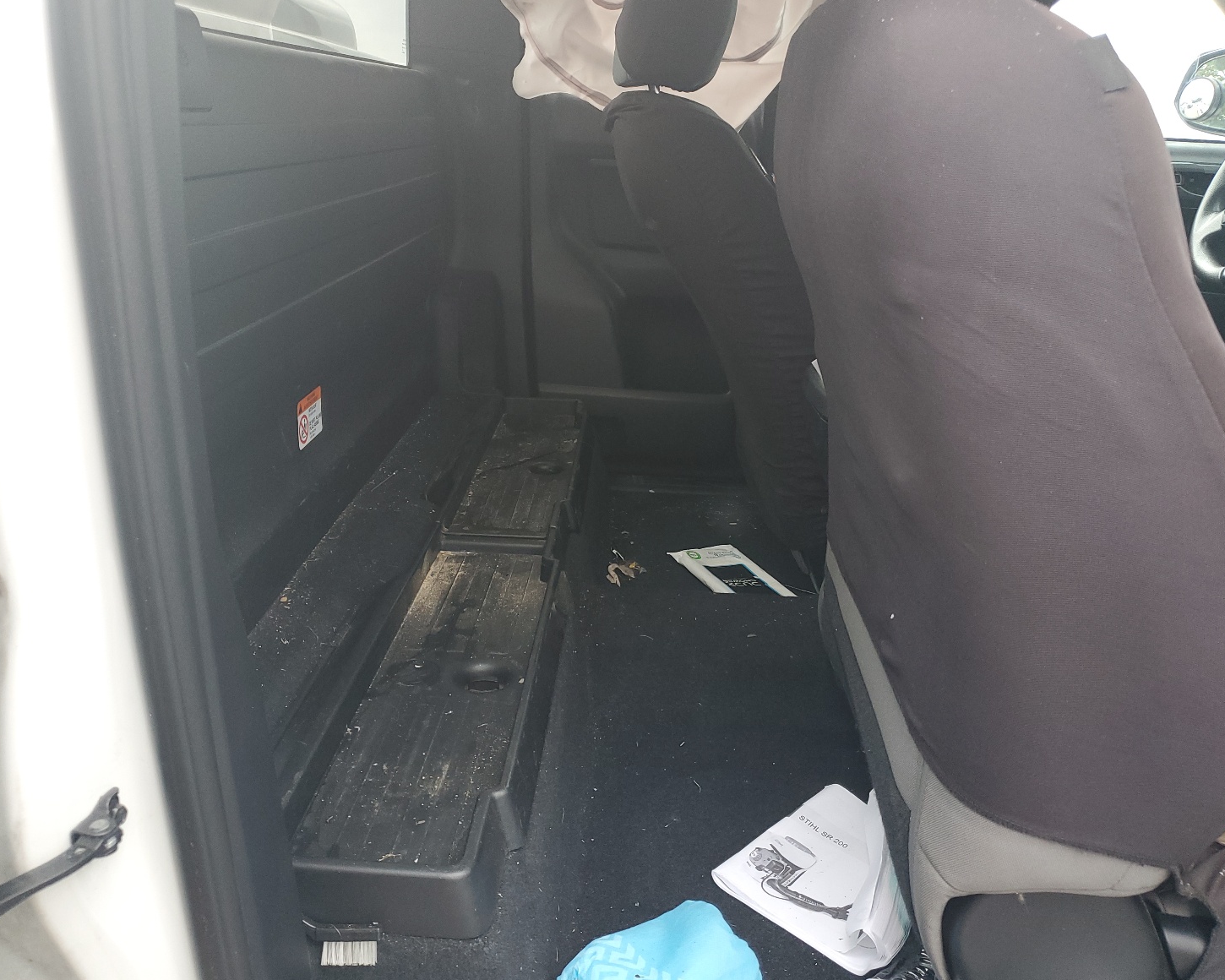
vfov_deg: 51.5
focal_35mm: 28
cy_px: 502
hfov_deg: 62.2
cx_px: 601
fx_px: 1015
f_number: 1.5
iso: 95
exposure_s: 1/120
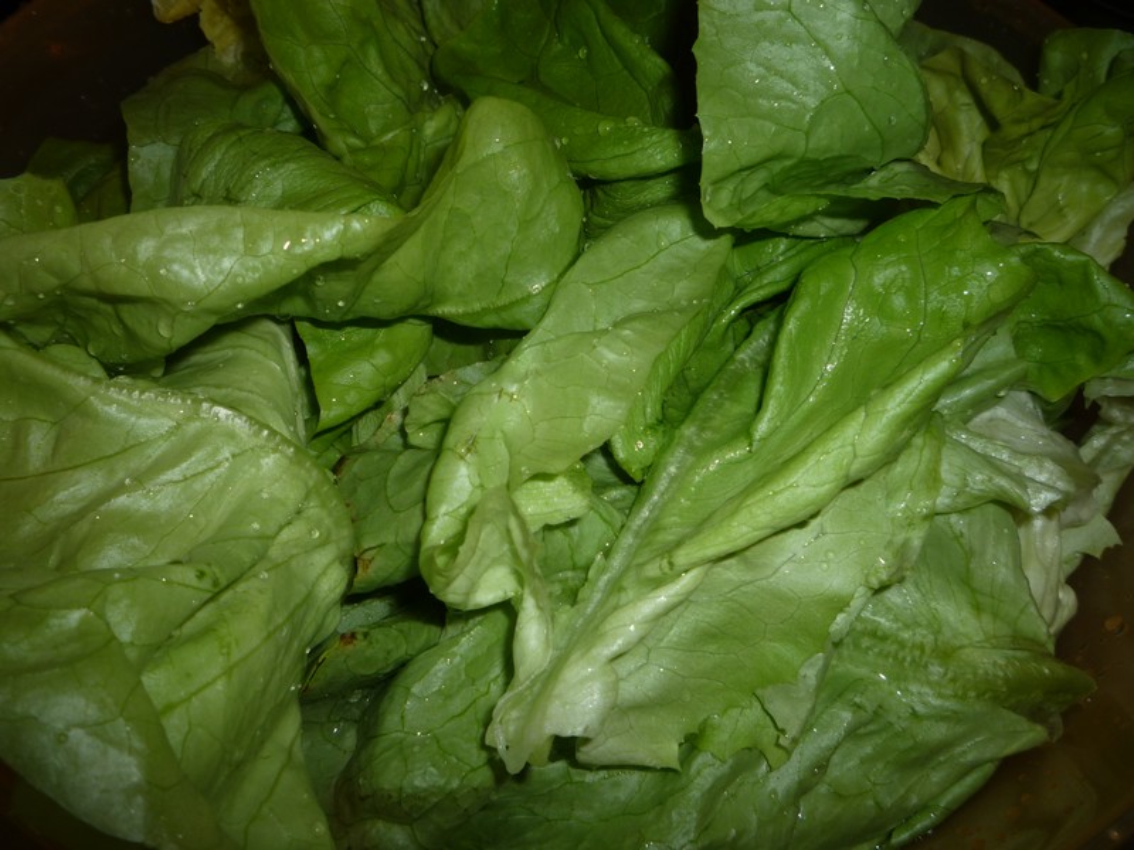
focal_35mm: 30
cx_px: 567
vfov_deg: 46.8
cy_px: 425
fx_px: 983
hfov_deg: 60.0
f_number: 4
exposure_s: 1/30
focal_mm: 5.2
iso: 100
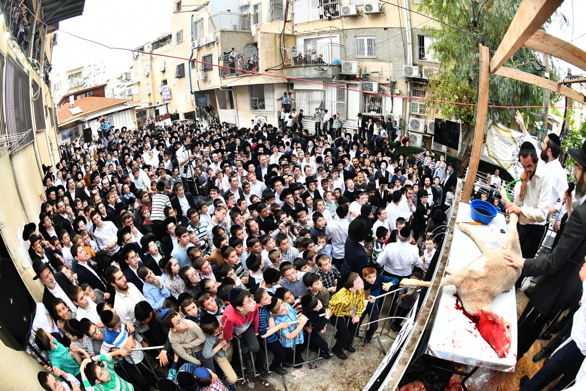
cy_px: 196
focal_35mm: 16
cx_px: 293
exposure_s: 1/200
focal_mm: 16
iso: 1000
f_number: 5.6
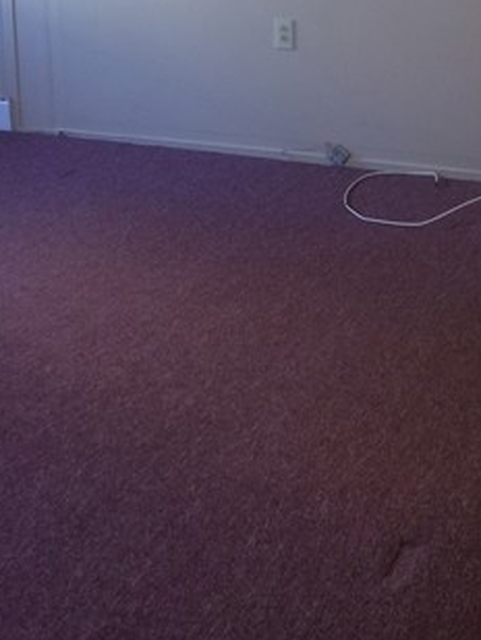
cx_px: 466
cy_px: 46
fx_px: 1111
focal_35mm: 60
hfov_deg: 23.5
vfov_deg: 30.5
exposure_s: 1/30
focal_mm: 4.15
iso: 100
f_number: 2.2
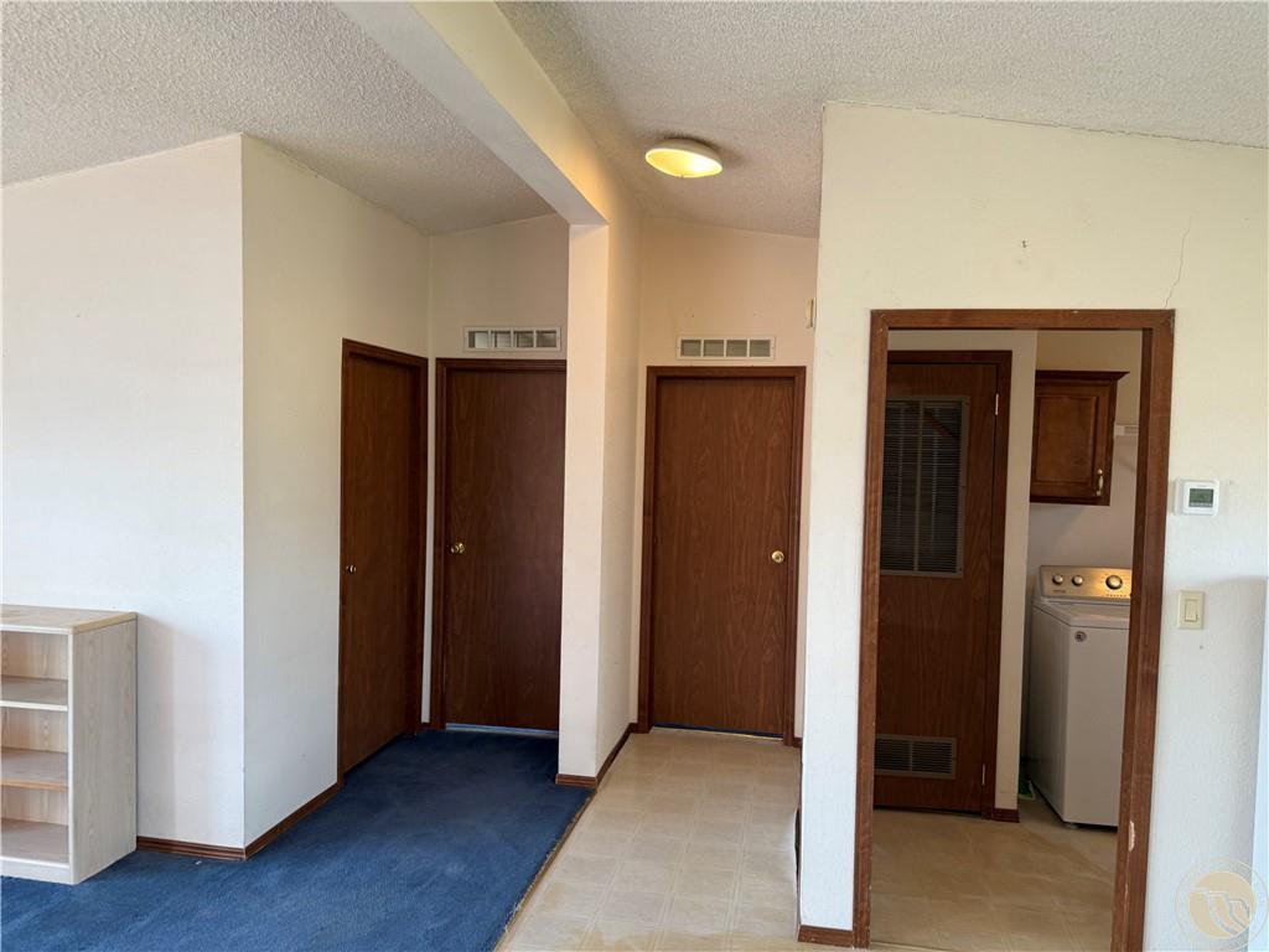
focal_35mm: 24
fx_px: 880
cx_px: 634
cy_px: 476
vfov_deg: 56.8
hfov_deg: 71.6
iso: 100
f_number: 1.78
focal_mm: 6.76
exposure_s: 1/120
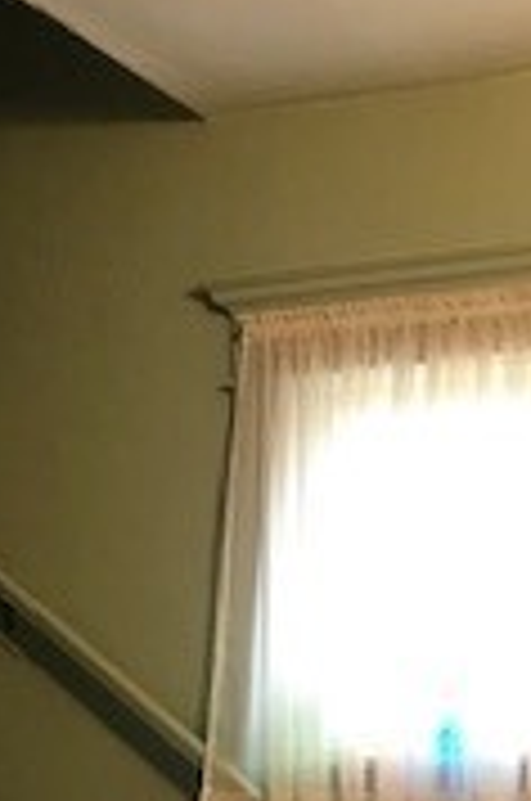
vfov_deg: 18.3
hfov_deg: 12.9
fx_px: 2332
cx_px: 36
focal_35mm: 105
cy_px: 1017
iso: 100
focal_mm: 3.99
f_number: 1.8
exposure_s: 1/15
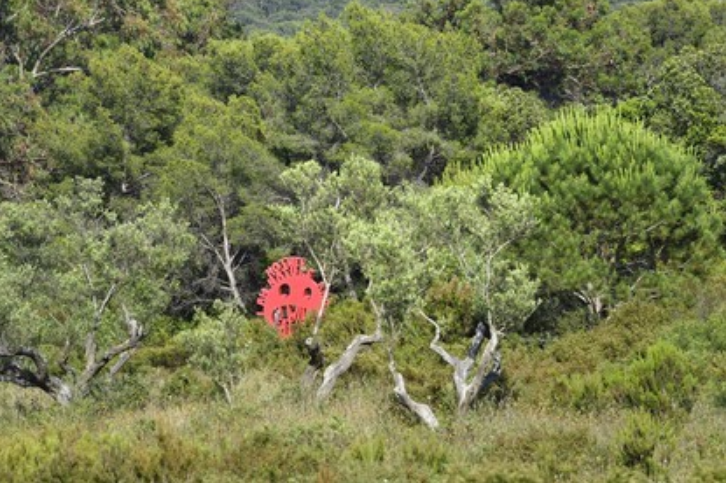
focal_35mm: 203
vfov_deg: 6.8
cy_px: 242
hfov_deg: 10.1
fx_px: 4090
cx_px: 361
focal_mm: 200
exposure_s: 1/400
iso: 200
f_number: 8
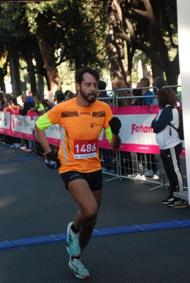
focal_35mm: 93
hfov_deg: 14.8
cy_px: 142
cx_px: 95
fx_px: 732
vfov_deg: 21.9
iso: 1000
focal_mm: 62
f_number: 5.3
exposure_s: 1/400
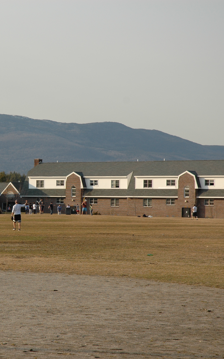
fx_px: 1572
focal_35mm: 161
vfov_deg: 13.0
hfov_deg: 8.1
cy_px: 180
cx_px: 27
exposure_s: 1/500
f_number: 6.3
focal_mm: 70
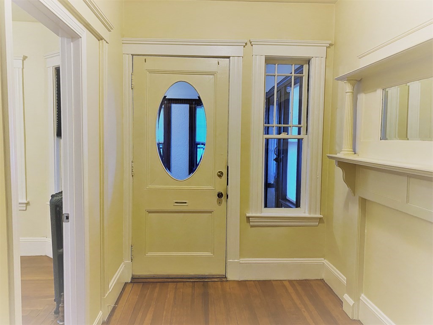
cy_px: 162
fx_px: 325
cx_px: 216
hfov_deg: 67.3
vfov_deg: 53.1
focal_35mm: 26
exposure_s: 1/60
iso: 320
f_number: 1.8
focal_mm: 4.25
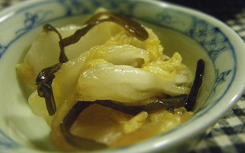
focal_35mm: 37
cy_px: 70
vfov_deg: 34.4
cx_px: 123
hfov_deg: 52.7
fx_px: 247
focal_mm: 6.1
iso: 800
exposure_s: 1/25
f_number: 3.8
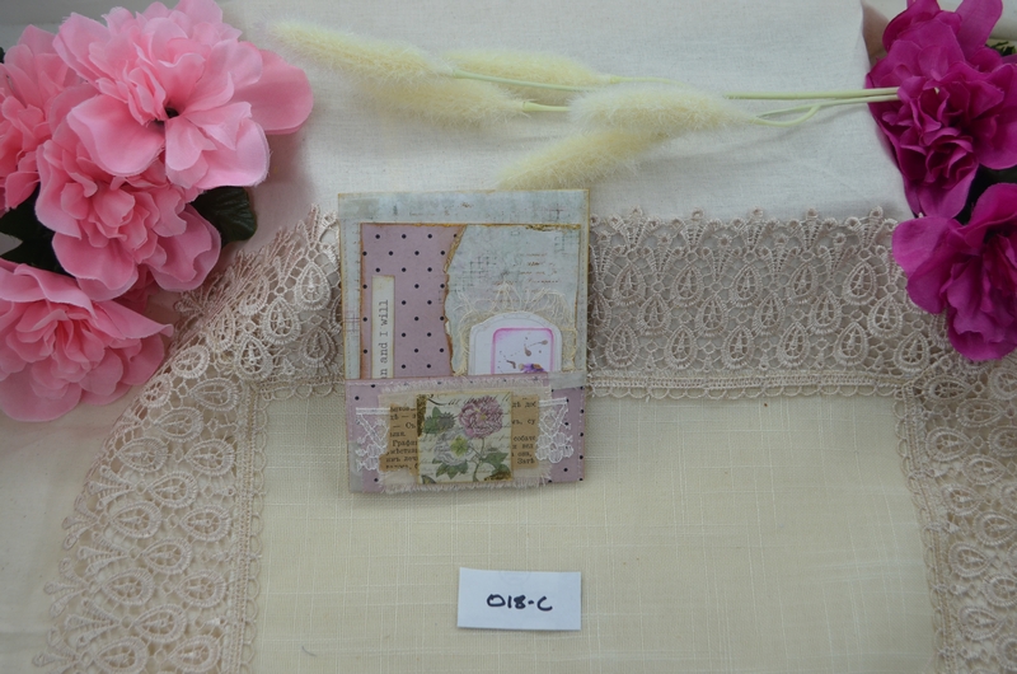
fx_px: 1100
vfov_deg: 34.1
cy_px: 337
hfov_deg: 49.6
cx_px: 508
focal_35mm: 39
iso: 400
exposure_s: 1/80
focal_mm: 26
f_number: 4.5
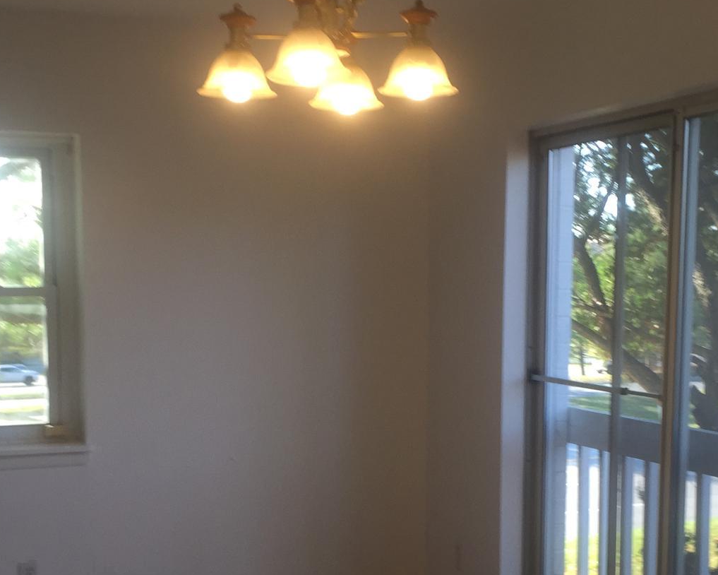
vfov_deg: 26.4
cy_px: 420
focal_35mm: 57
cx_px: 407
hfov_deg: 33.0
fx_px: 1211
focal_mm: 4.15
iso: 40
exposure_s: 1/120
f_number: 2.2
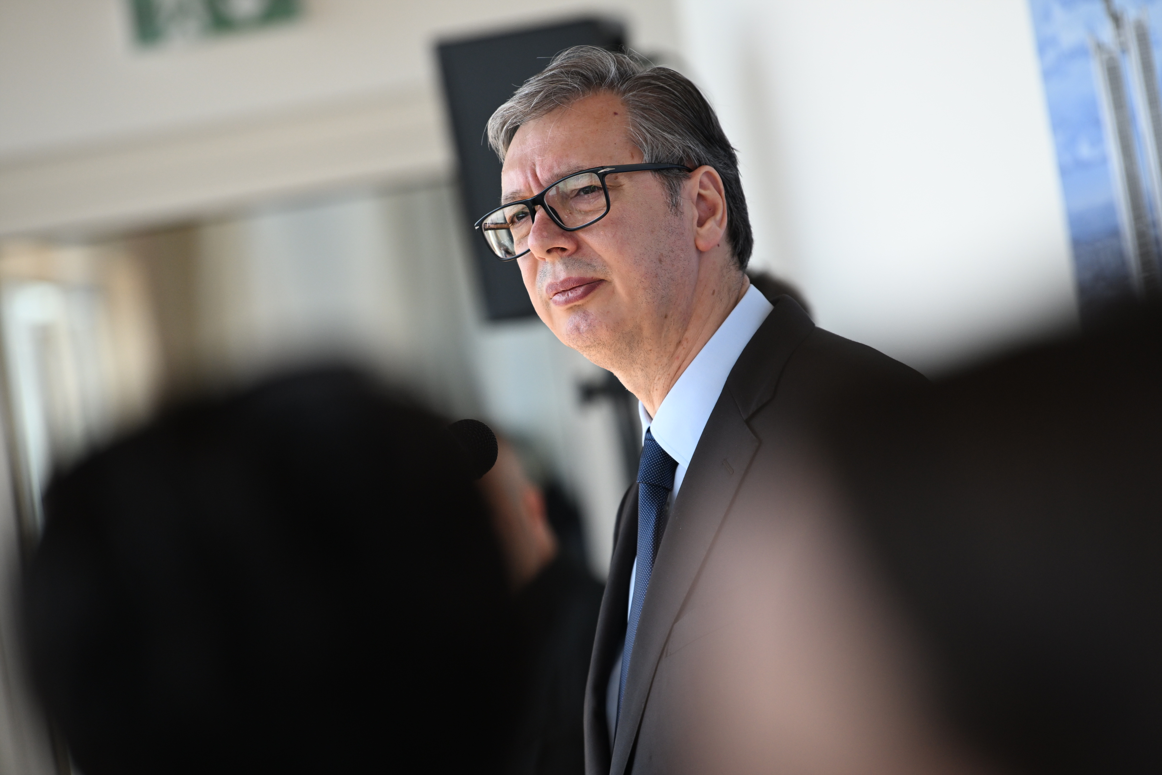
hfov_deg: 10.3
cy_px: 388
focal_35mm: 200
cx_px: 581
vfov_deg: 6.9
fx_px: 6455
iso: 1000
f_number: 4
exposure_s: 1/1000
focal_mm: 200
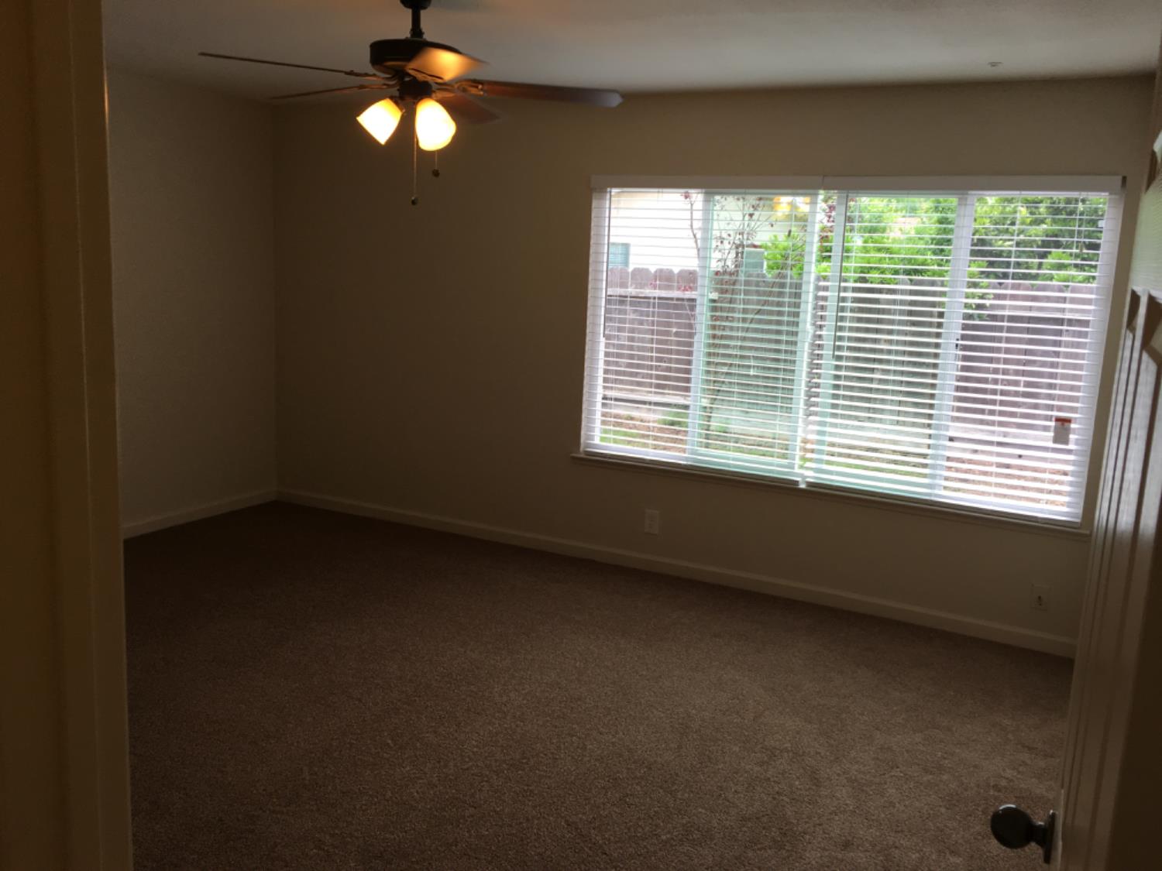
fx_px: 973
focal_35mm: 29
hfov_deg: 61.7
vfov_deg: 48.2
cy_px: 436
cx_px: 581
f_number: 2.2
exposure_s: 1/120
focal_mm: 4.15
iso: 40
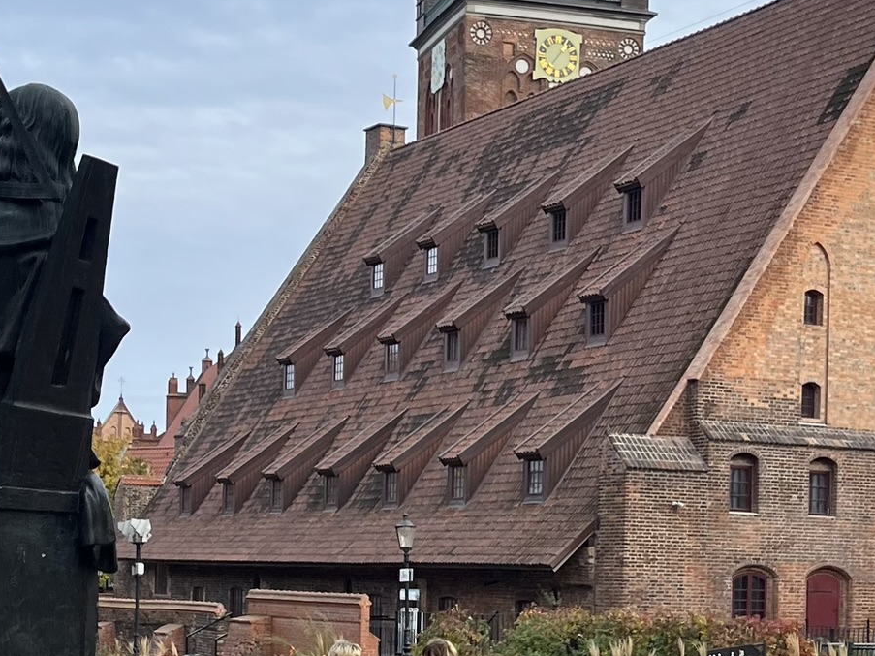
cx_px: 421
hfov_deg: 32.7
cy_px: 311
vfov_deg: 24.8
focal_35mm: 59
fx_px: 1491
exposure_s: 1/1036
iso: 50
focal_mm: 5.1
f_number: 1.6
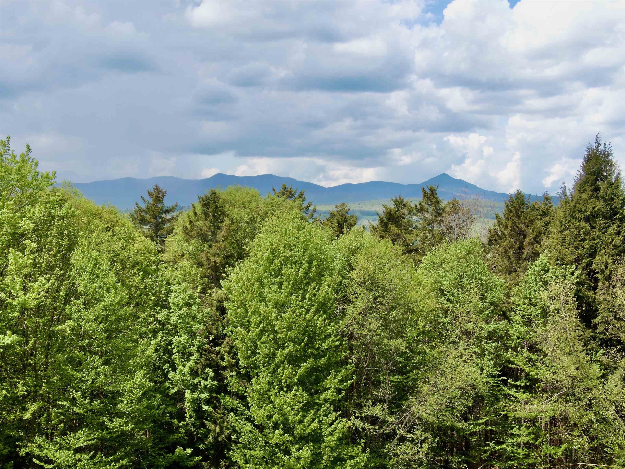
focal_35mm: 48
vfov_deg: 30.2
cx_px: 312
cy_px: 234
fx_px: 866
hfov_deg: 39.7
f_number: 3.8
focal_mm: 8.6
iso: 100
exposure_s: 1/500
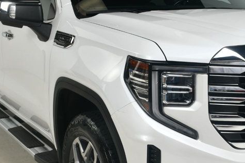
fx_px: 483
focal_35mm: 71
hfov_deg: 28.2
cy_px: 101
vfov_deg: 19.1
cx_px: 173
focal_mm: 22
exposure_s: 1/160
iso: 100
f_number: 13
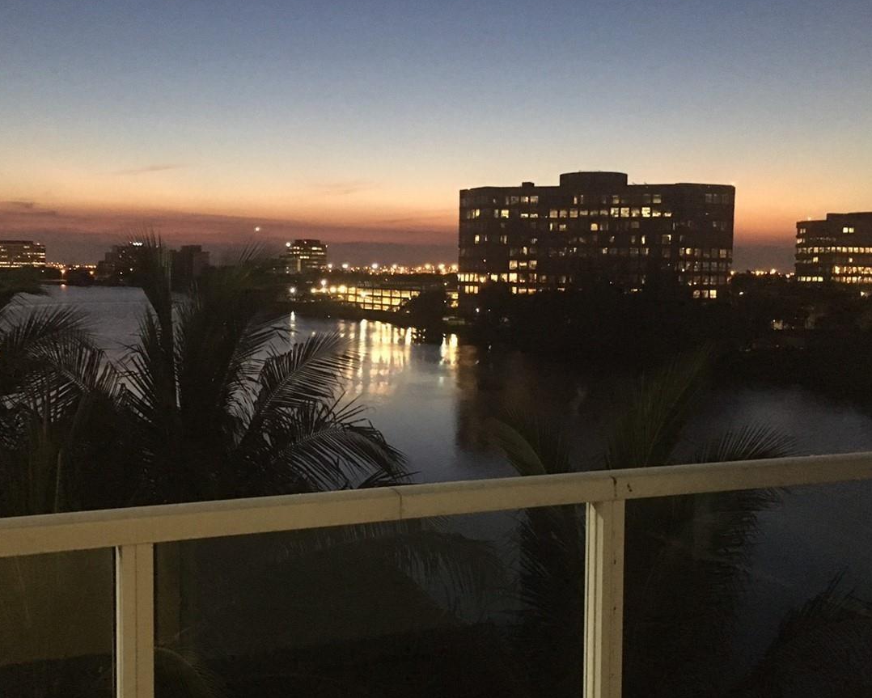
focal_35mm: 42
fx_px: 1084
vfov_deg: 35.7
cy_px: 357
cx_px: 396
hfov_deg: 43.8
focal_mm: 4.15
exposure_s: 1/15
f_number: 2.2
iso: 640
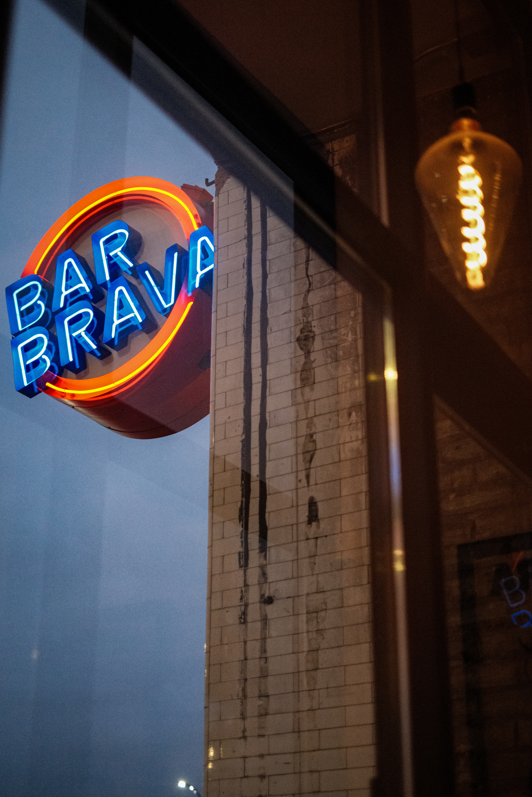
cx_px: 266
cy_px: 398
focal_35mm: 53
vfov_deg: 37.5
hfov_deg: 25.5
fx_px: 1175
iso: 3200
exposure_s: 1/200
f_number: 1.4
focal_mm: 35
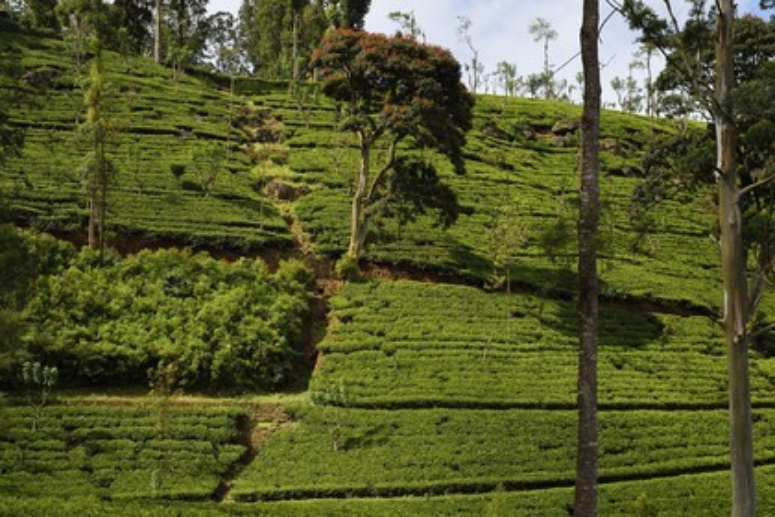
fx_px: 1249
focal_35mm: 58
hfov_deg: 34.5
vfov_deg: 23.4
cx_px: 388
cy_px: 258
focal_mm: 58
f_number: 8
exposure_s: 1/1600
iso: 800
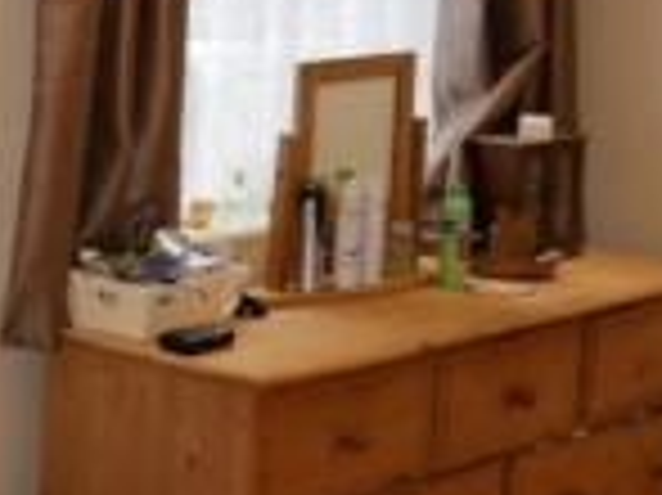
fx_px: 1815
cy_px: 196
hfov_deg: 17.7
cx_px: -423
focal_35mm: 95
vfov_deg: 15.5
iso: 250
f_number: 3.5
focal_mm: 12
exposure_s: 1/50
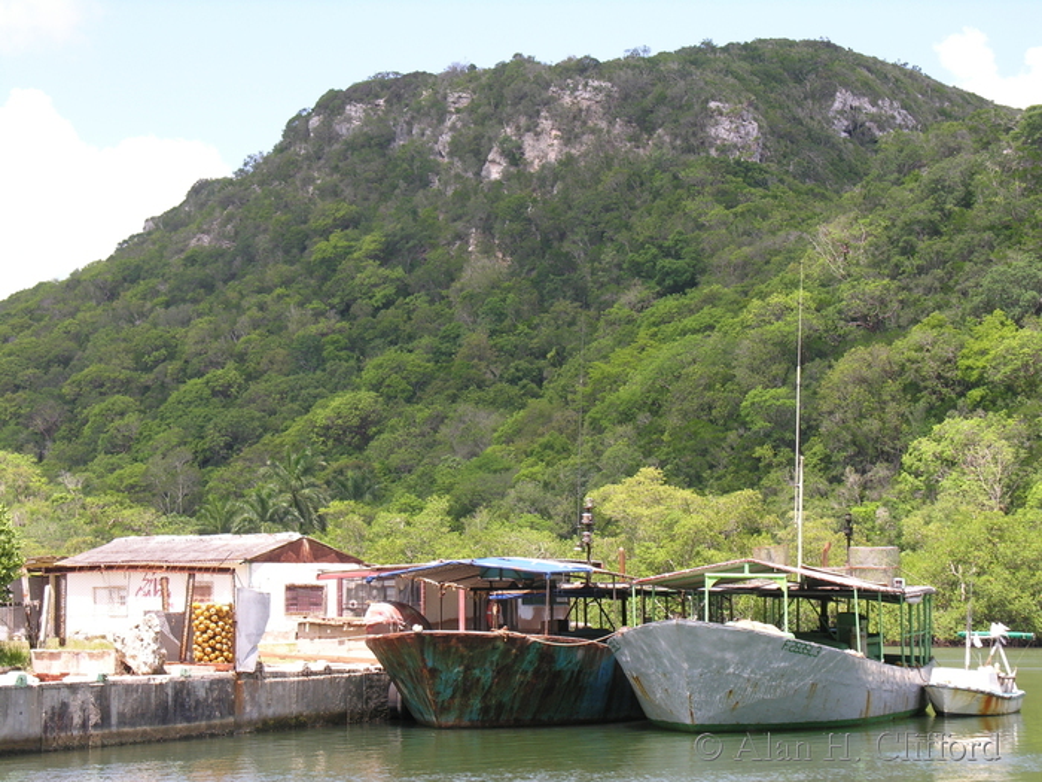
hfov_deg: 20.9
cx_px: 521
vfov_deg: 15.7
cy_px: 391
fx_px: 2830
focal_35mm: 94
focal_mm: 24
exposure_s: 1/127
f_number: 5
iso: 50
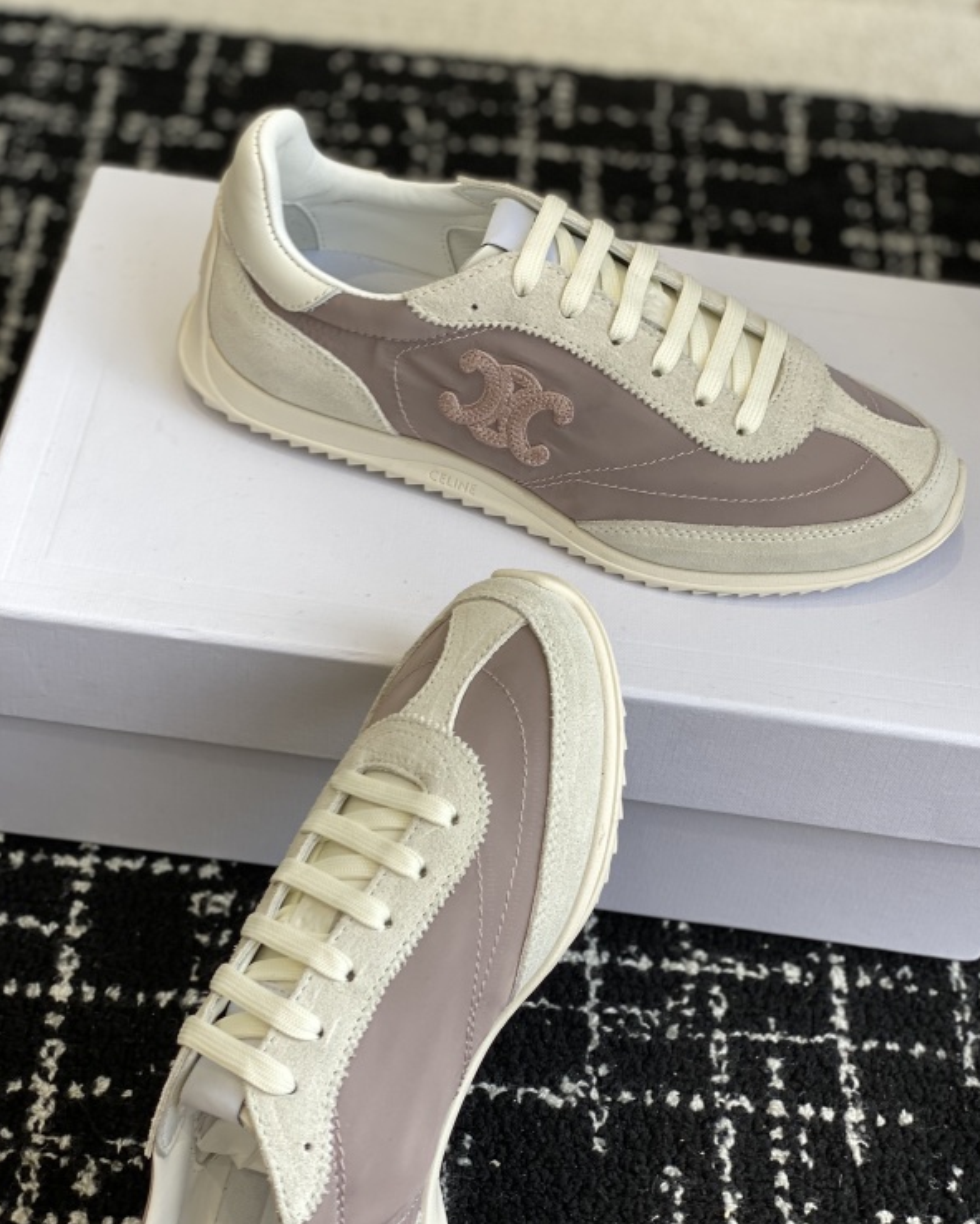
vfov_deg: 34.1
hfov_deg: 27.6
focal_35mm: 55
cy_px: 604
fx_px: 1993
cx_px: 494
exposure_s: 1/130
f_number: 2
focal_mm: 6
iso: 20
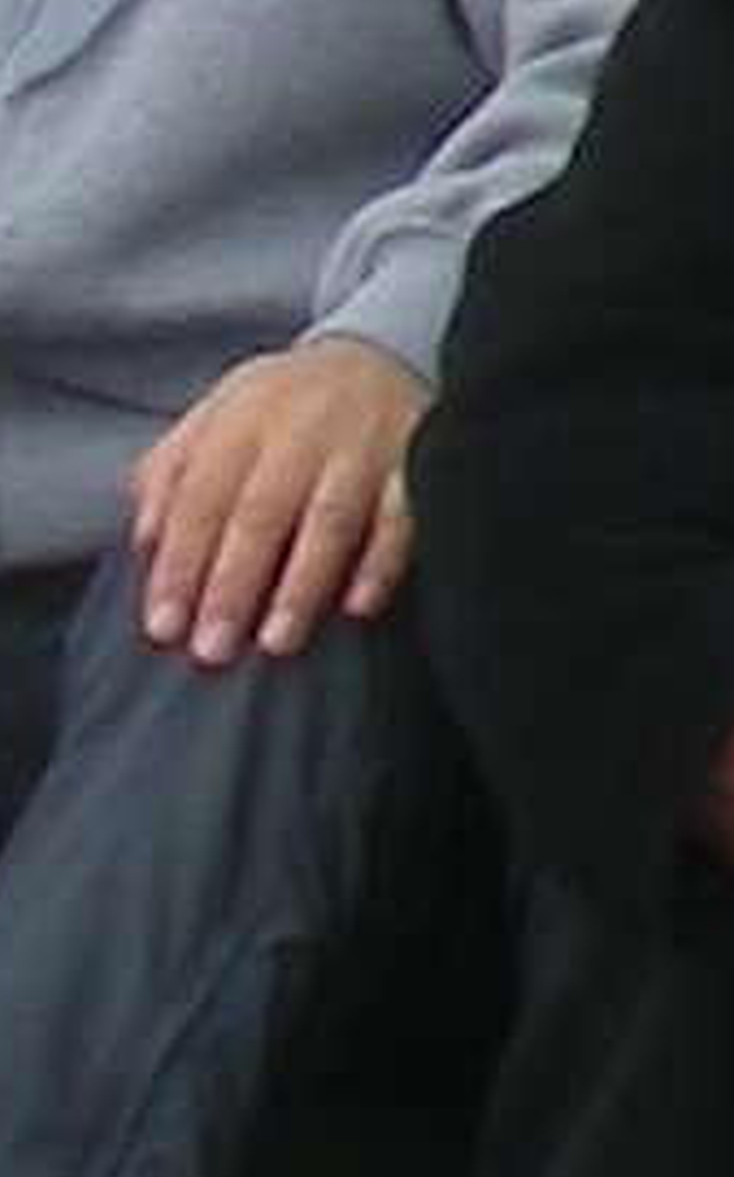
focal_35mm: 419
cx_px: 3696
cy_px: -1290
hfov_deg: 2.9
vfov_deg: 4.9
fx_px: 13432
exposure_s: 1/163
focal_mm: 6.3
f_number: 4
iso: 50
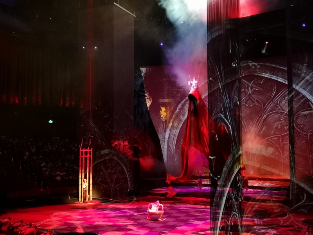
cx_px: 156
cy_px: 118
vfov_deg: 35.1
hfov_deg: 45.8
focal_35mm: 41
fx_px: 371
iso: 640
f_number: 1.8
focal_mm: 3.95
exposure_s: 1/20
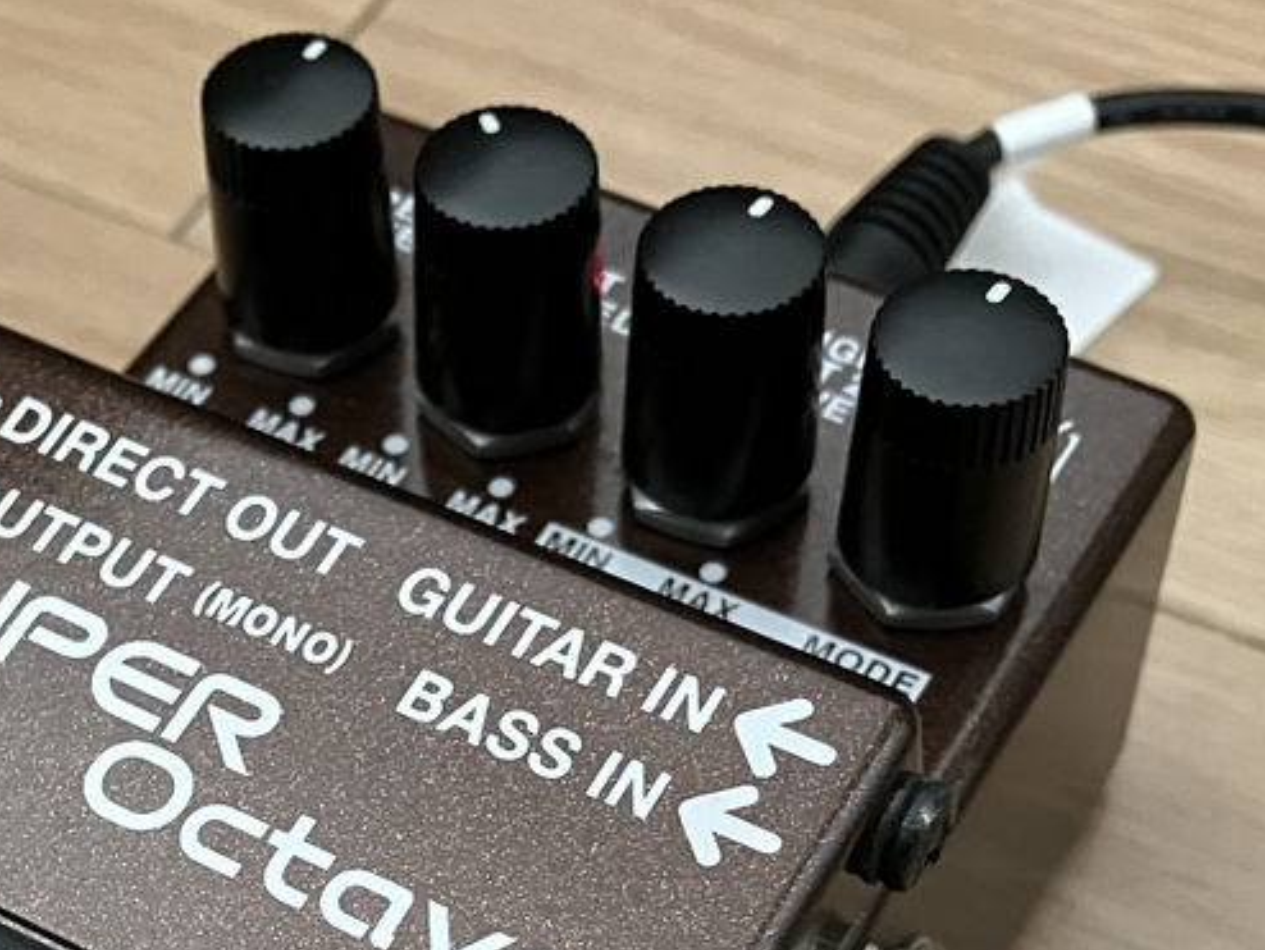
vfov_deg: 20.4
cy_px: 1099
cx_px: 228
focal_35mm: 68
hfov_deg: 27.9
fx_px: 2486
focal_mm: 3.99
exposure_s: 1/30
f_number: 1.8
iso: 500
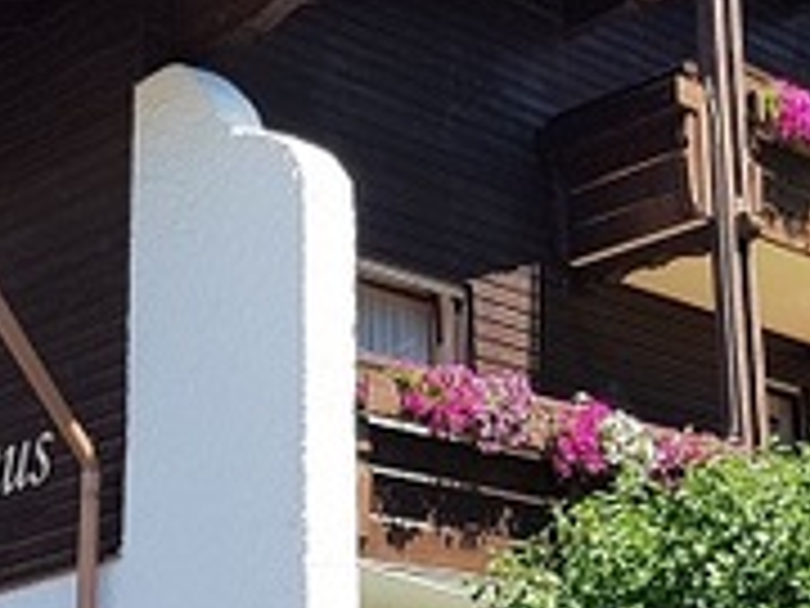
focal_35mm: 85
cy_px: 387
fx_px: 1989
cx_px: 655
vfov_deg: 17.3
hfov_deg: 22.7
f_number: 1.7
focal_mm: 4.2
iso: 40
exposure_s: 1/1248
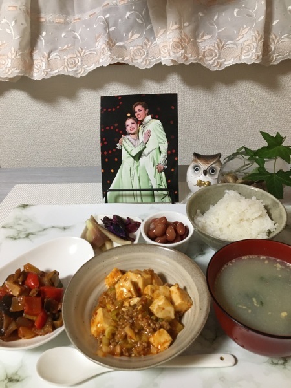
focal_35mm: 29
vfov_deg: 61.7
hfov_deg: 48.2
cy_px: 194
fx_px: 325
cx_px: 146
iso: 160
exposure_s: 1/30
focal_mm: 4.15
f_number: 2.2
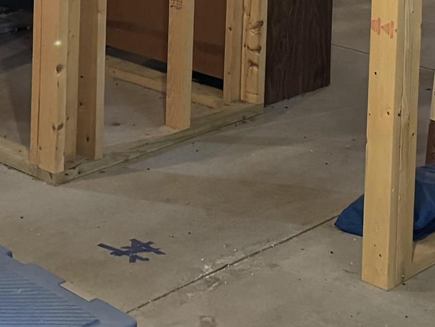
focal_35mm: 105
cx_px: 327
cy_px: -185
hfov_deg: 18.6
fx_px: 1320
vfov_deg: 13.2
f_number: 1.78
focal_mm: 6.76
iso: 800
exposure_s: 1/40
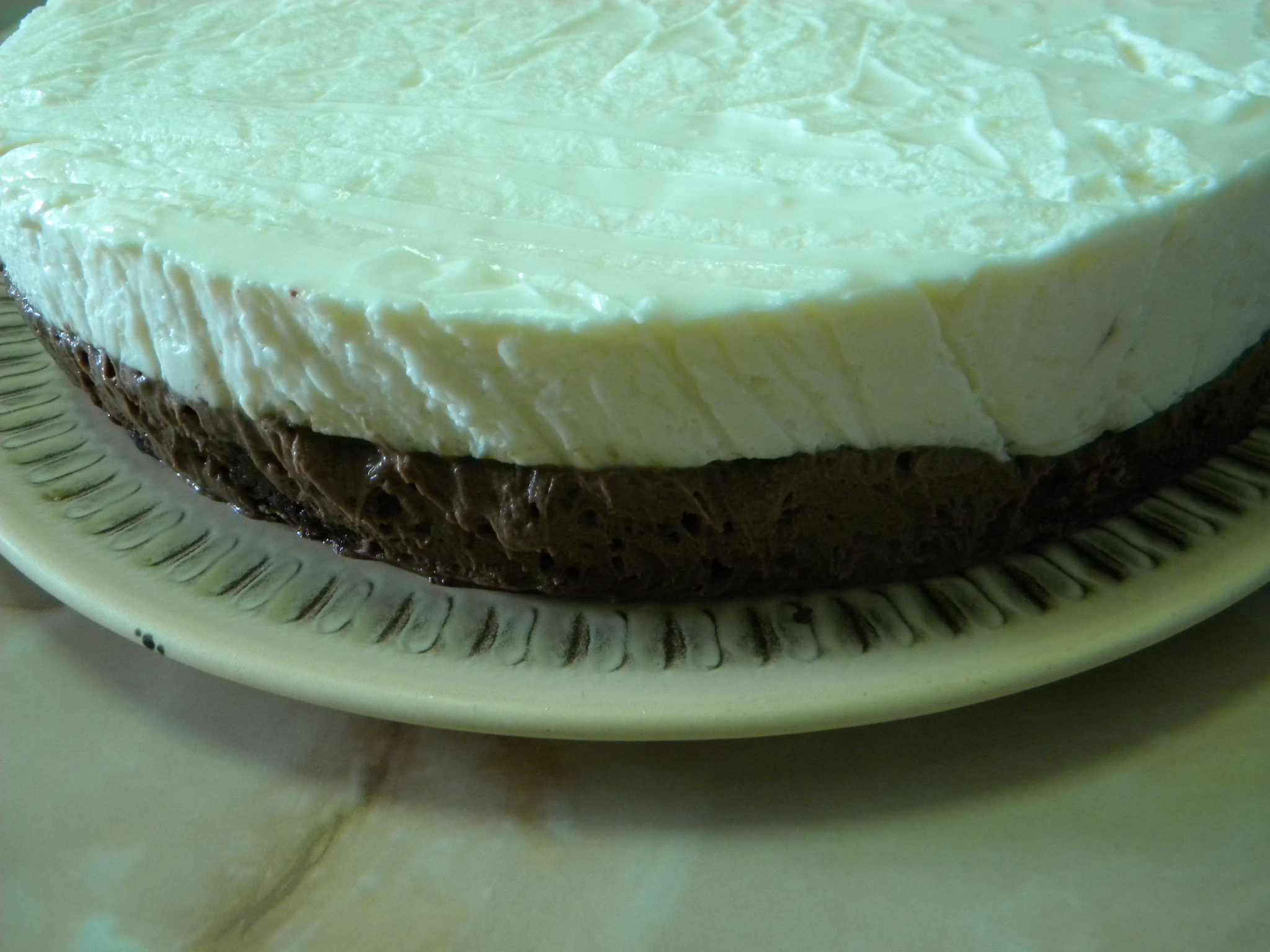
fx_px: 1321
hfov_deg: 51.4
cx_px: 635
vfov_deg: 39.7
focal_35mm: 36
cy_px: 476
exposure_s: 1/56.4
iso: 400
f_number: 3.7
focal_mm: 6.4
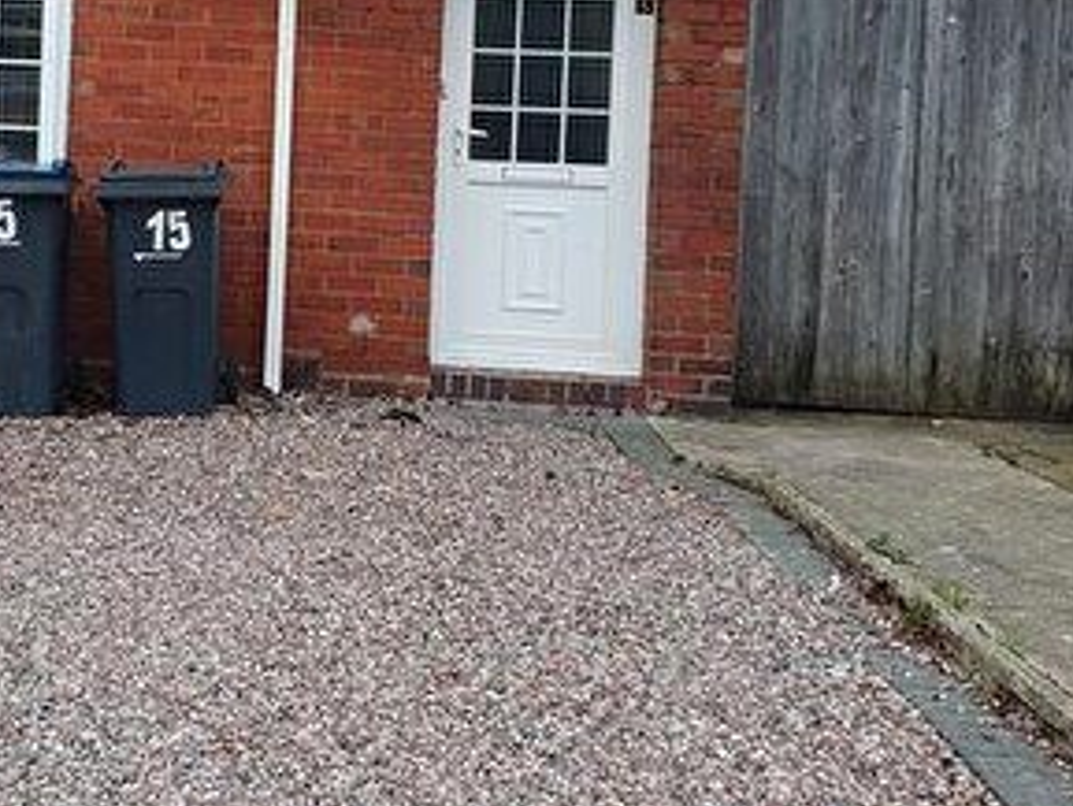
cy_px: 54
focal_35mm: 63
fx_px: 1954
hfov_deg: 29.8
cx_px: 182
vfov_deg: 22.6
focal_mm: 4.32
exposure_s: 1/100
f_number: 2.4
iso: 50
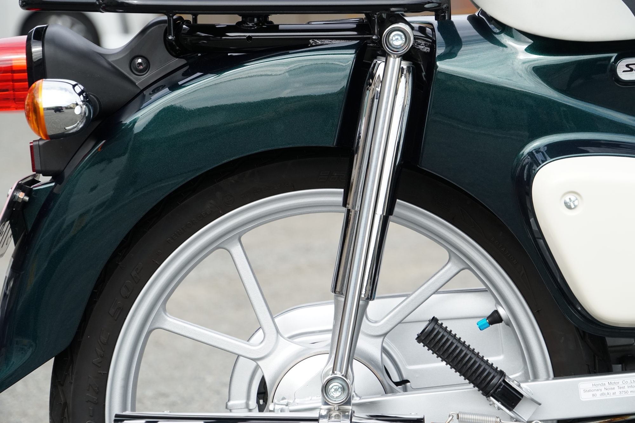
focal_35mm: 158
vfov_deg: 8.7
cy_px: 212
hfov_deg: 13.0
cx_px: 318
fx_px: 2778
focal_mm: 105
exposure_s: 1/1500
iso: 800
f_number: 5.6
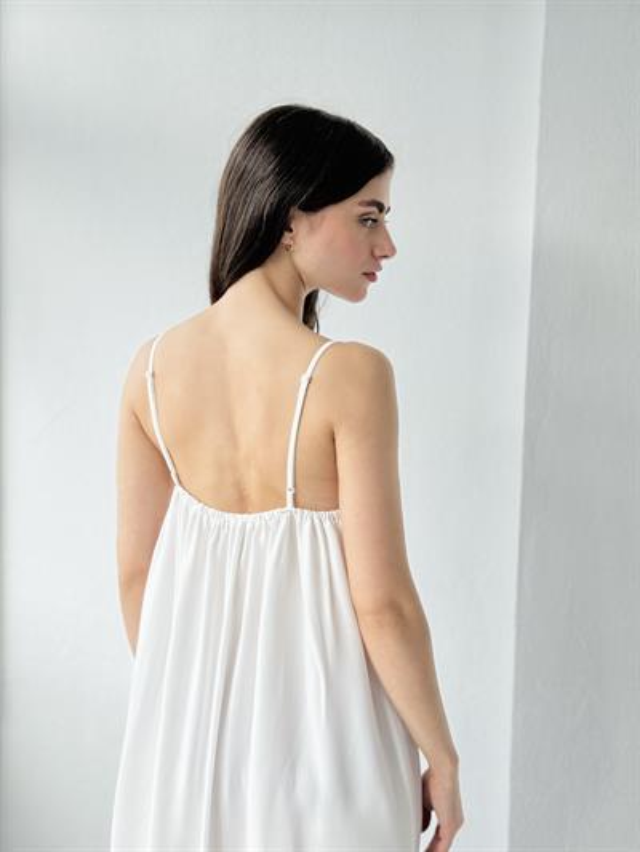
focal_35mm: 48
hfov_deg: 30.3
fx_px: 1183
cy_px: 426
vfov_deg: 39.6
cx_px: 320
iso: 64
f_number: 1.78
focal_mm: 6.76
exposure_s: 1/390
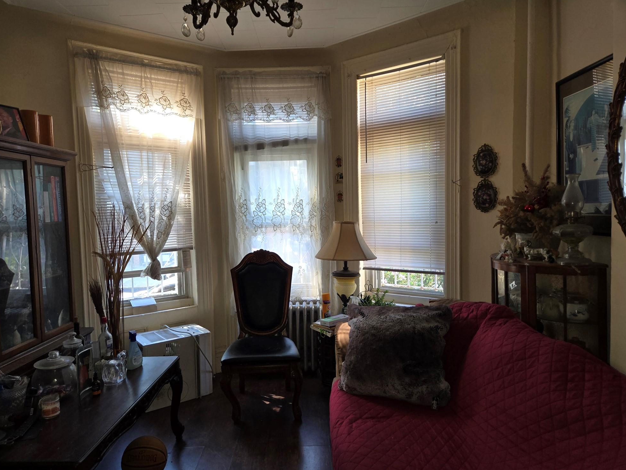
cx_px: 302
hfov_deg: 71.6
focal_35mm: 24
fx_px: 434
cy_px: 242
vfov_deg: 56.8
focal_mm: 5.4
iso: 80
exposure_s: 1/60
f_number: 1.8
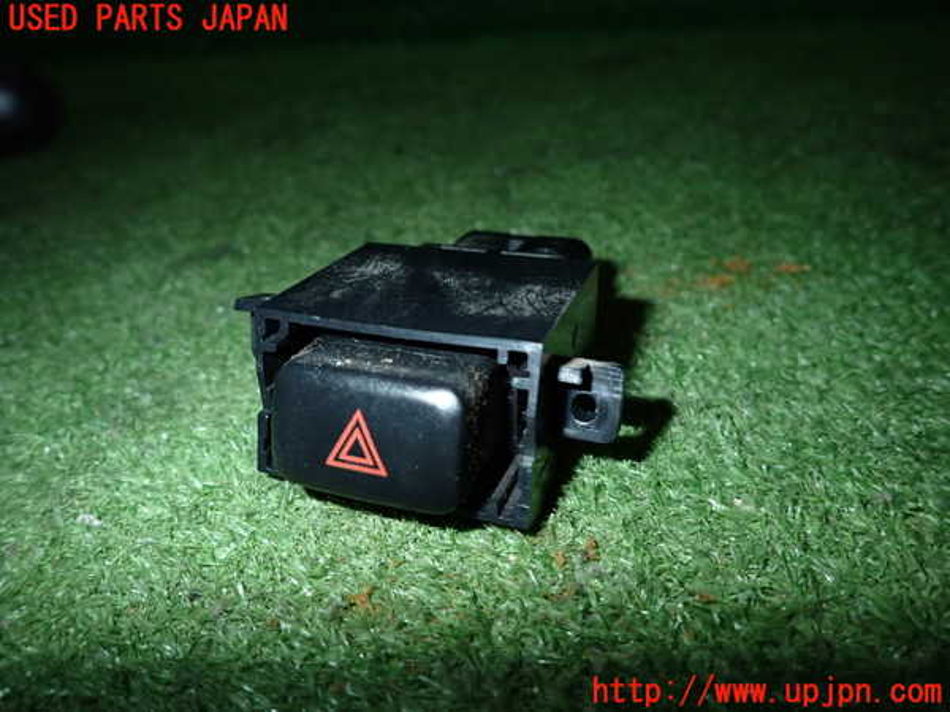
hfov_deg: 69.4
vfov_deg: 54.9
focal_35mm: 25
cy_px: 356
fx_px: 686
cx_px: 475
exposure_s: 1/100
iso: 400
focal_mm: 4.5
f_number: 5.6
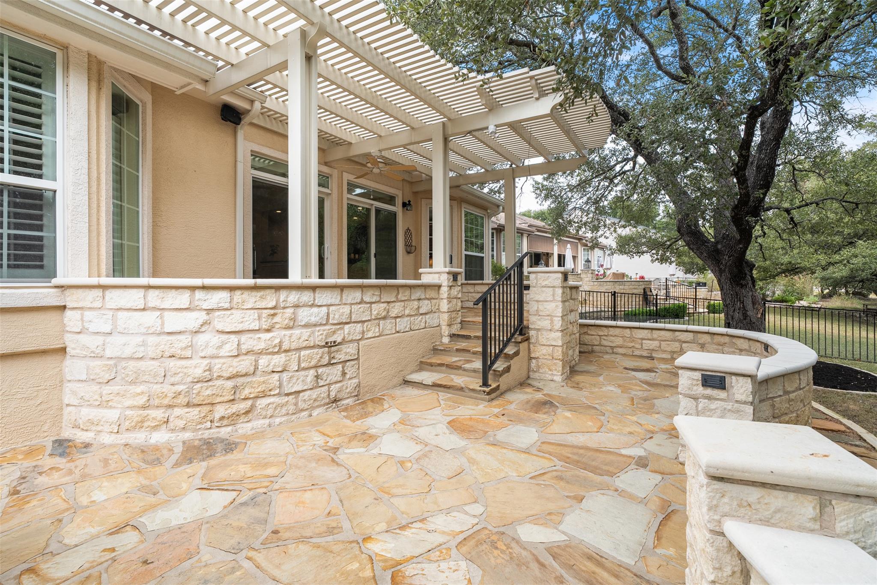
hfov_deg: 96.7
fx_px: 390
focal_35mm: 16
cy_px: 292
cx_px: 438
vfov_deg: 73.7
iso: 320
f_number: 8
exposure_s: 1/60
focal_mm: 16
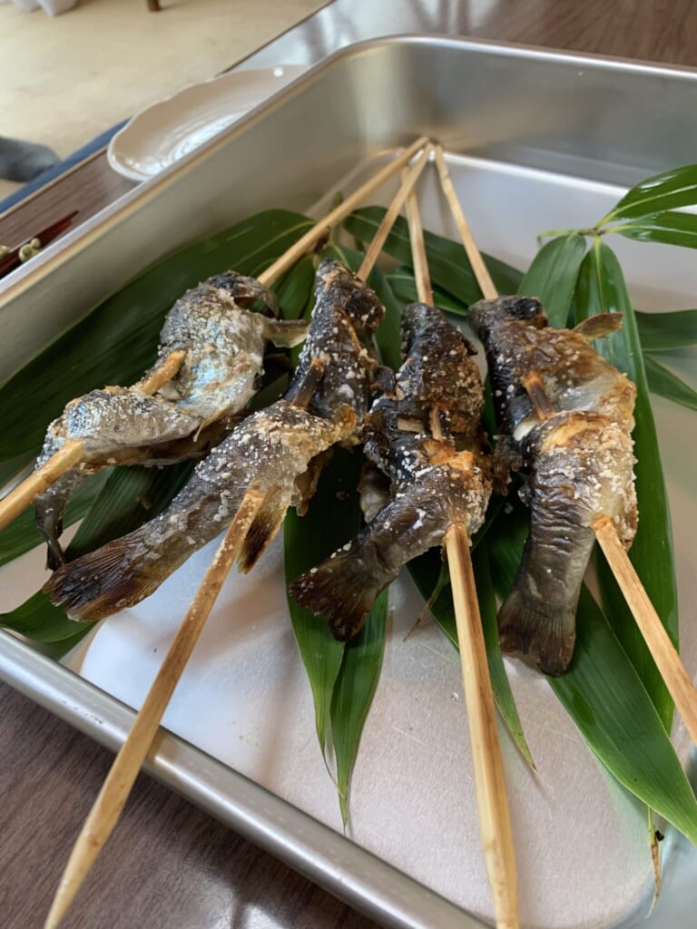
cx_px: 348
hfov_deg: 53.1
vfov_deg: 67.3
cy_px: 464
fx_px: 698
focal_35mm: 26
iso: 125
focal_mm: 4.25
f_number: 1.8
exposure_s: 1/60
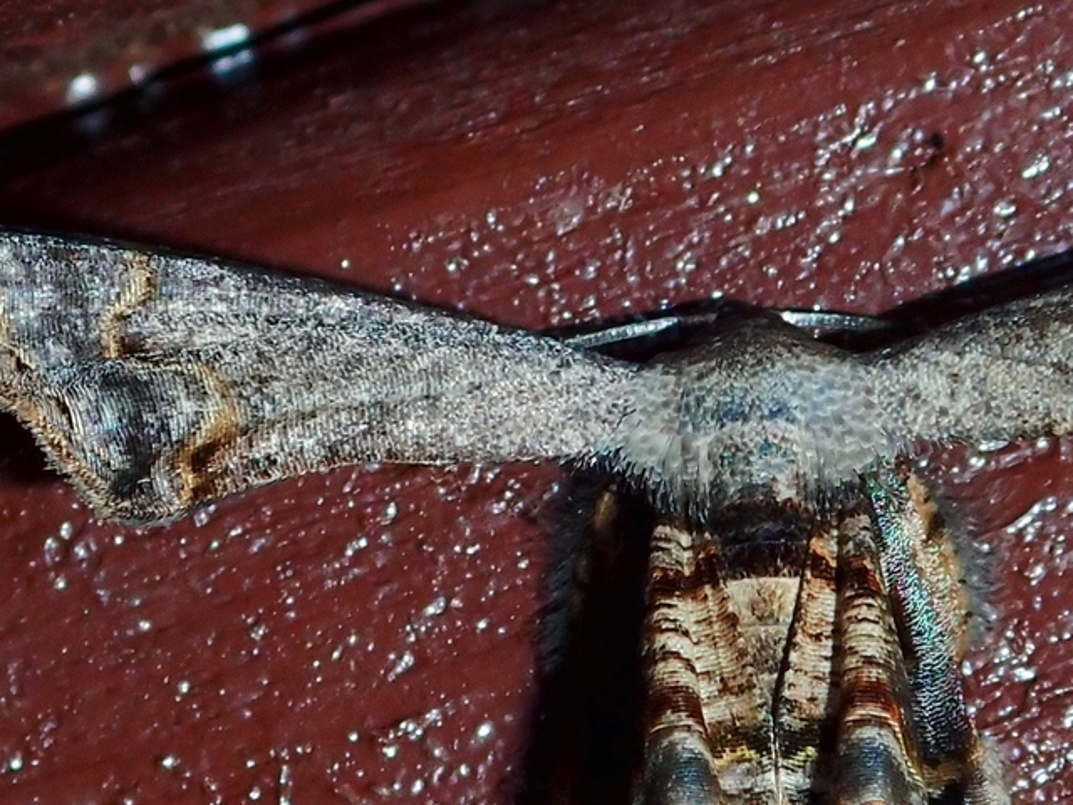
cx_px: 723
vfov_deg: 8.3
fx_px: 5518
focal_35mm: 178
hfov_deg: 11.1
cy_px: 445
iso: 200
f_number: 6.3
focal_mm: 18
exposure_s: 1/200
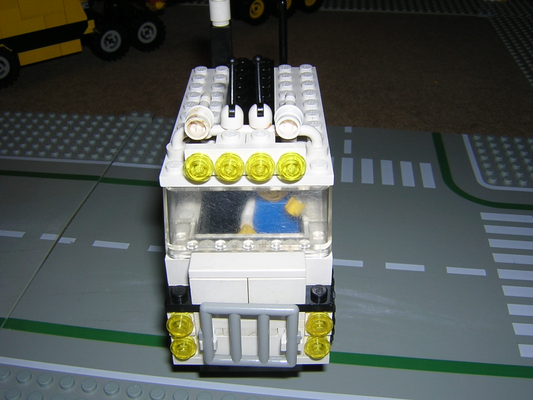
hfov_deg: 51.4
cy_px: 200
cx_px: 266
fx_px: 554
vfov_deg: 39.7
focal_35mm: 36
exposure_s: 1/60.1
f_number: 5.2
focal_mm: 4.7
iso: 100
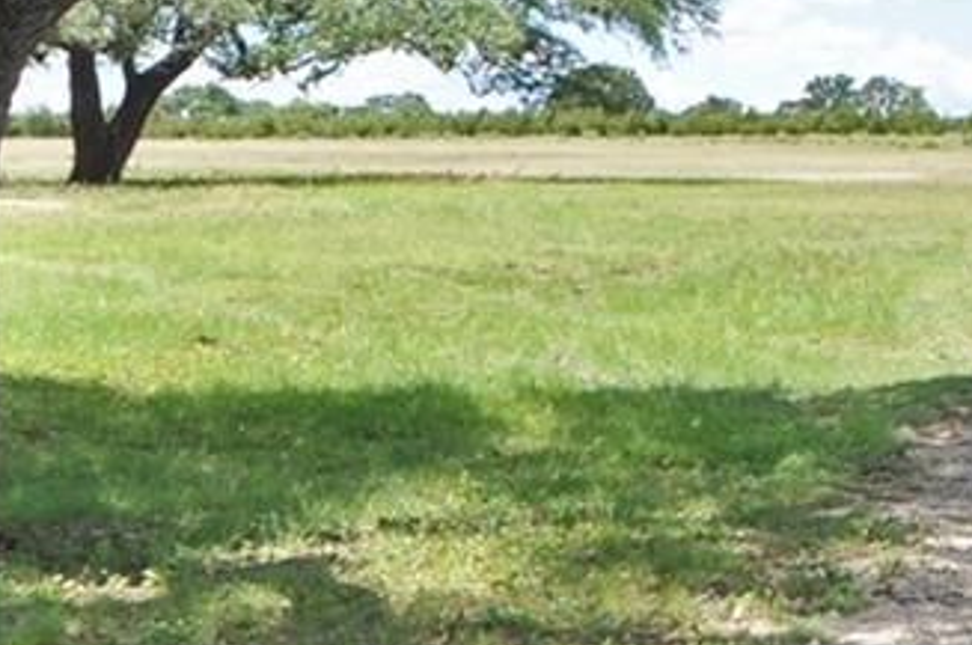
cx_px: 1581
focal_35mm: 94
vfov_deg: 14.0
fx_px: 2534
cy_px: -187
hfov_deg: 18.4
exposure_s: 1/500
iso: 250
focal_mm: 10
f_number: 5.6
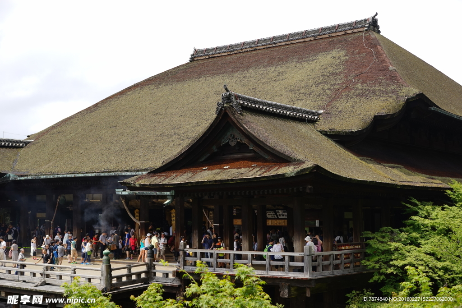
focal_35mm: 55
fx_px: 706
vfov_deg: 24.6
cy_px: 154
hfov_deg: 36.2
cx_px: 231
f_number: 5.6
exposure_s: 1/250
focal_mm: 55
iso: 50
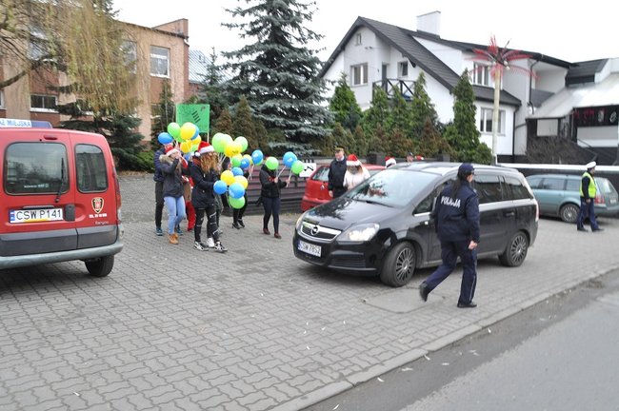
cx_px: 310
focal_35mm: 27
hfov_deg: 67.4
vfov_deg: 47.8
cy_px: 206
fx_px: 464
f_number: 11
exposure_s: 1/100
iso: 800
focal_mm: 18
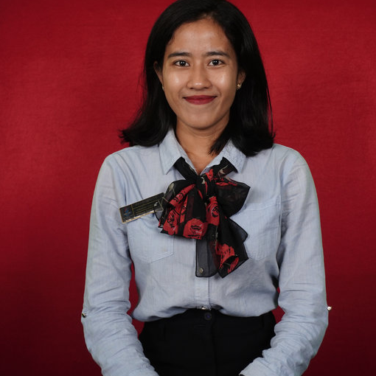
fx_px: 1180
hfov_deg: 18.1
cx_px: 188
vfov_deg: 18.0
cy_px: 110
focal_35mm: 96
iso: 400
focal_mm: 50
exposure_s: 1/160
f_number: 6.3
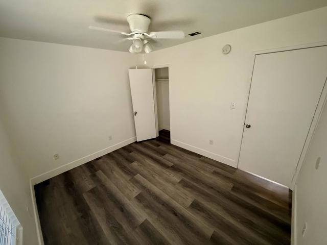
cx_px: 164
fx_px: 132
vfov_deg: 85.7
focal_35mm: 14
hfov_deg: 102.1
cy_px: 122
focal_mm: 2.22
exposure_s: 1/60
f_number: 2.2
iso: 640
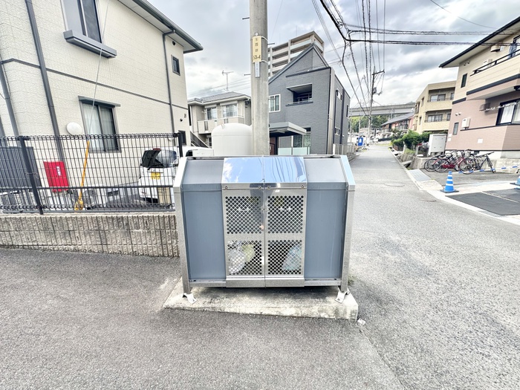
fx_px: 210
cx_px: 260
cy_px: 195
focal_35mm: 14
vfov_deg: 85.7
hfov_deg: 102.1
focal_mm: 2.22
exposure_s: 1/369
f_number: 2.2
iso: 40
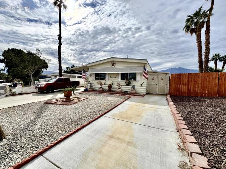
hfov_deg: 102.1
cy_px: 84
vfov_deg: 85.7
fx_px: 91
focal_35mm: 14
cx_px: 113
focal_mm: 2.22
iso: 50
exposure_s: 1/3906
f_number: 2.2
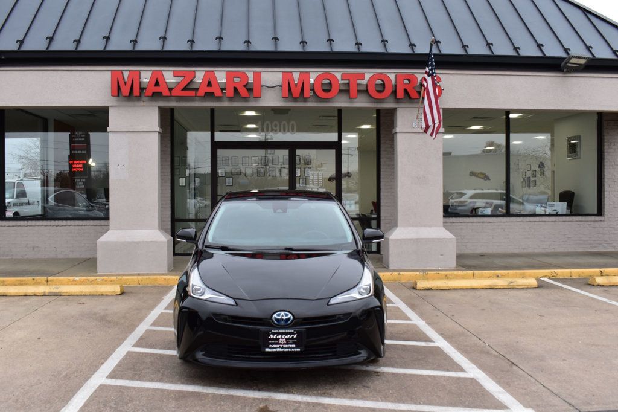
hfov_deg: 55.1
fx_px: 592
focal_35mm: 34
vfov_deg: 38.3
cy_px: 206
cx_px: 309
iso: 400
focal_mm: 23
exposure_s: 1/100
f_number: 9
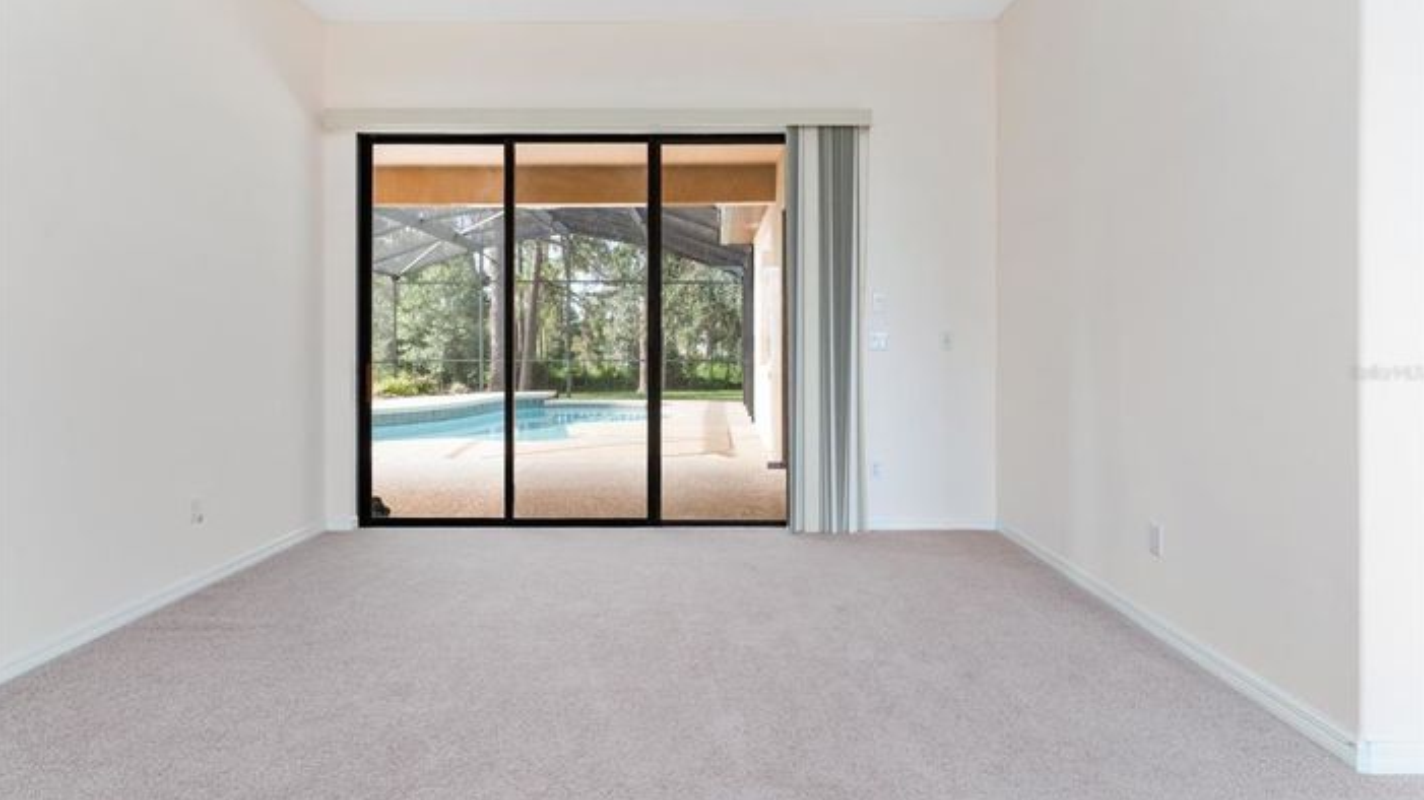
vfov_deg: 55.1
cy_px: 373
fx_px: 767
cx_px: 712
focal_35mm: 20
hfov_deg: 85.7
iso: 320
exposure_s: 1/6
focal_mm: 19.3
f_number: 7.1
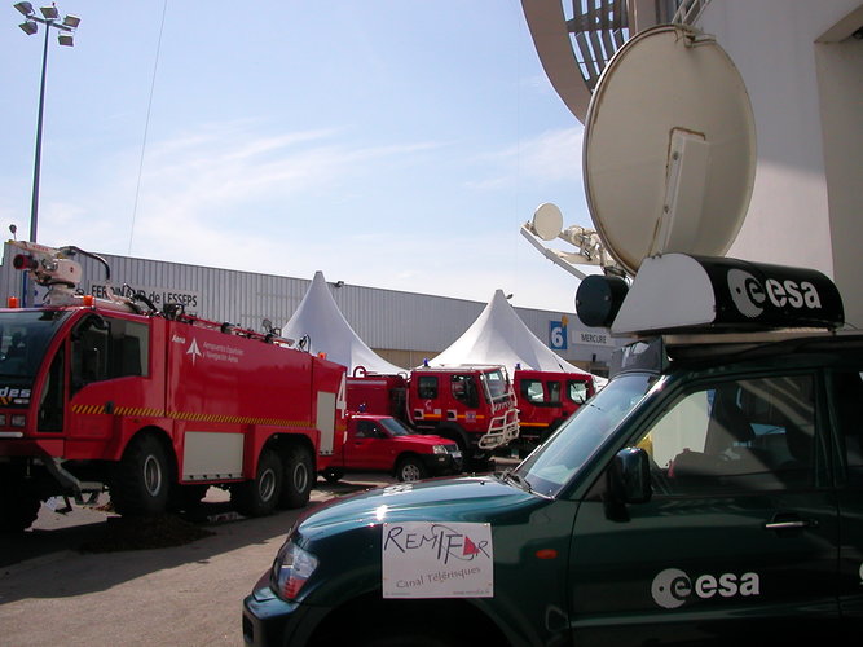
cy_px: 324
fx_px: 922
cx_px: 432
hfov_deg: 50.1
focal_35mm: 37
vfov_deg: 38.7
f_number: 4.5
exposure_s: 1/1030
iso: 100
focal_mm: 5.6
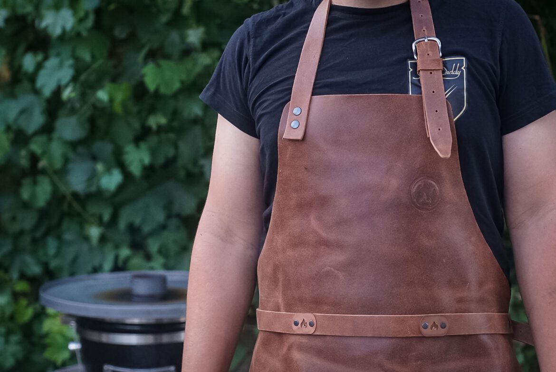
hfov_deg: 27.0
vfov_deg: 18.2
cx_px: 278
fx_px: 1159
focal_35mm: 75
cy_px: 186
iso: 1600
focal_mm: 50
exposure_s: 1/160
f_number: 4
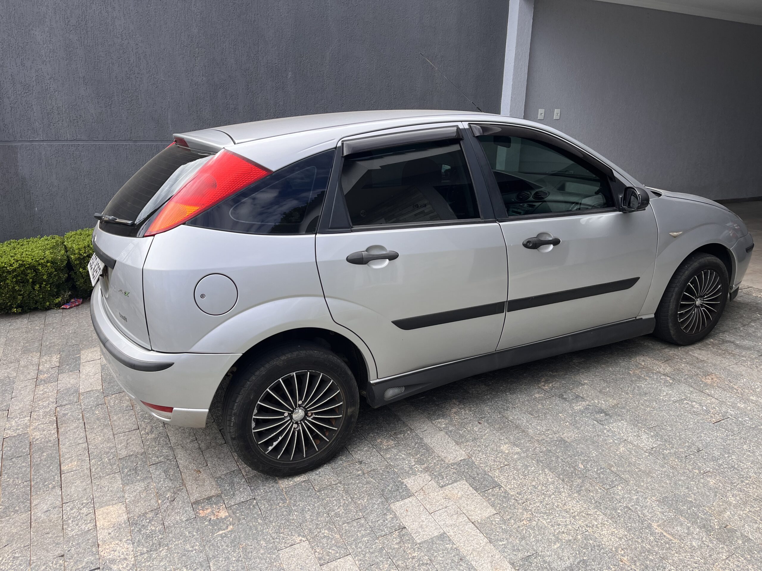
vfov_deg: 53.1
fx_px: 572
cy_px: 286
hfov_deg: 67.3
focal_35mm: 26
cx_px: 381
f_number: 1.6
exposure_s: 1/1294
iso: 50
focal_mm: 5.1
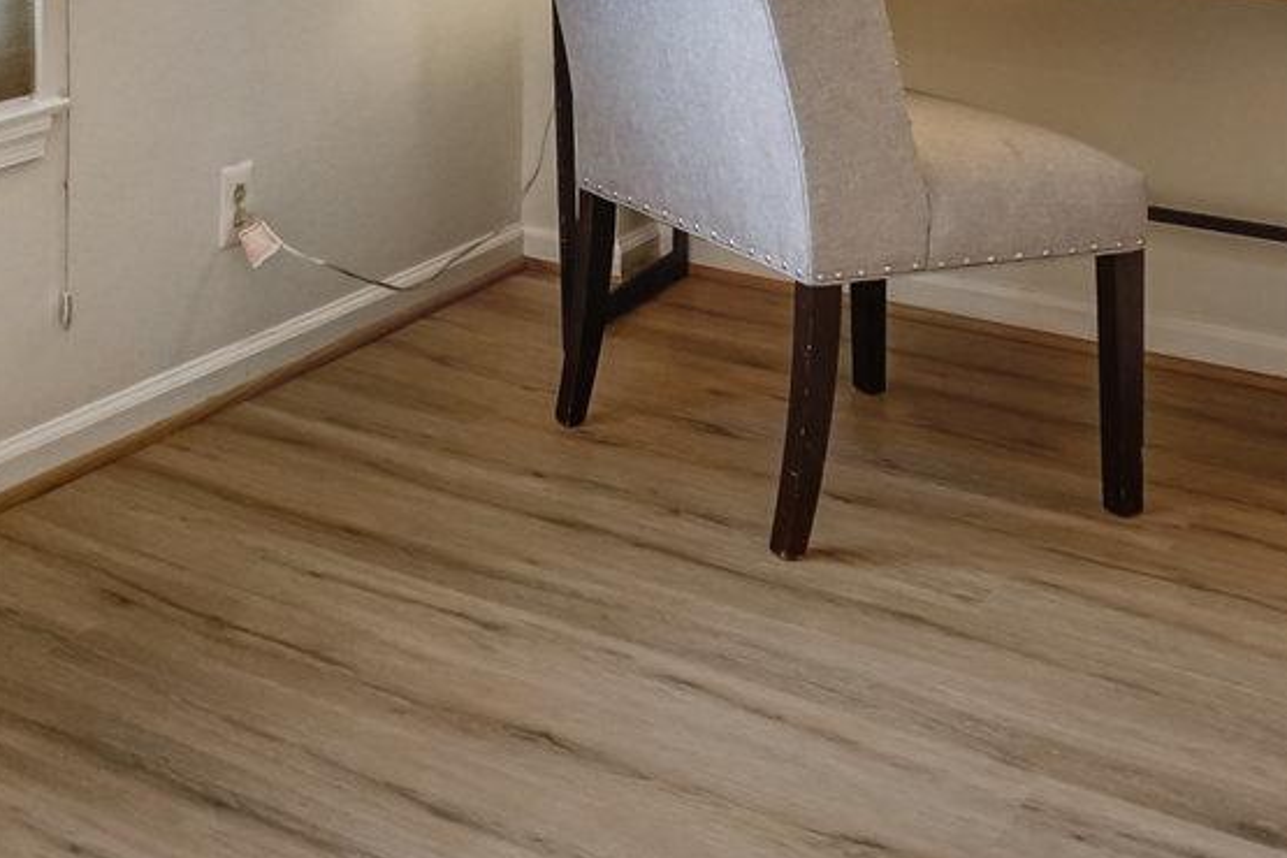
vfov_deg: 20.0
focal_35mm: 59
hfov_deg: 29.8
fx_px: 2109
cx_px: -199
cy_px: -409
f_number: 8
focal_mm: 16
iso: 1250
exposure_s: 1/100
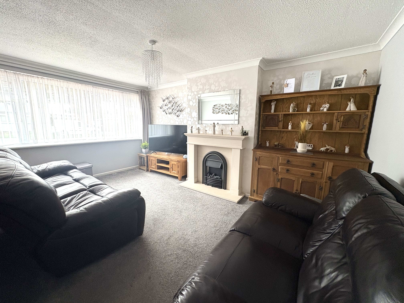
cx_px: 202
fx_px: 163
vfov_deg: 85.7
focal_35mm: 14
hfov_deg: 102.1
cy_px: 152
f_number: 2.2
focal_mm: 2.22
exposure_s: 1/99
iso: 250
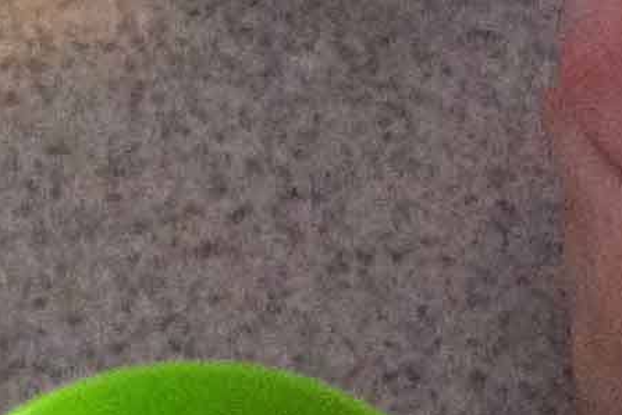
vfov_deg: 6.5
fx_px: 3645
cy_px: 244
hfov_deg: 9.6
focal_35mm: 211
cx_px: 743
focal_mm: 3.85
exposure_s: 1/15
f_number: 2.8
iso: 500
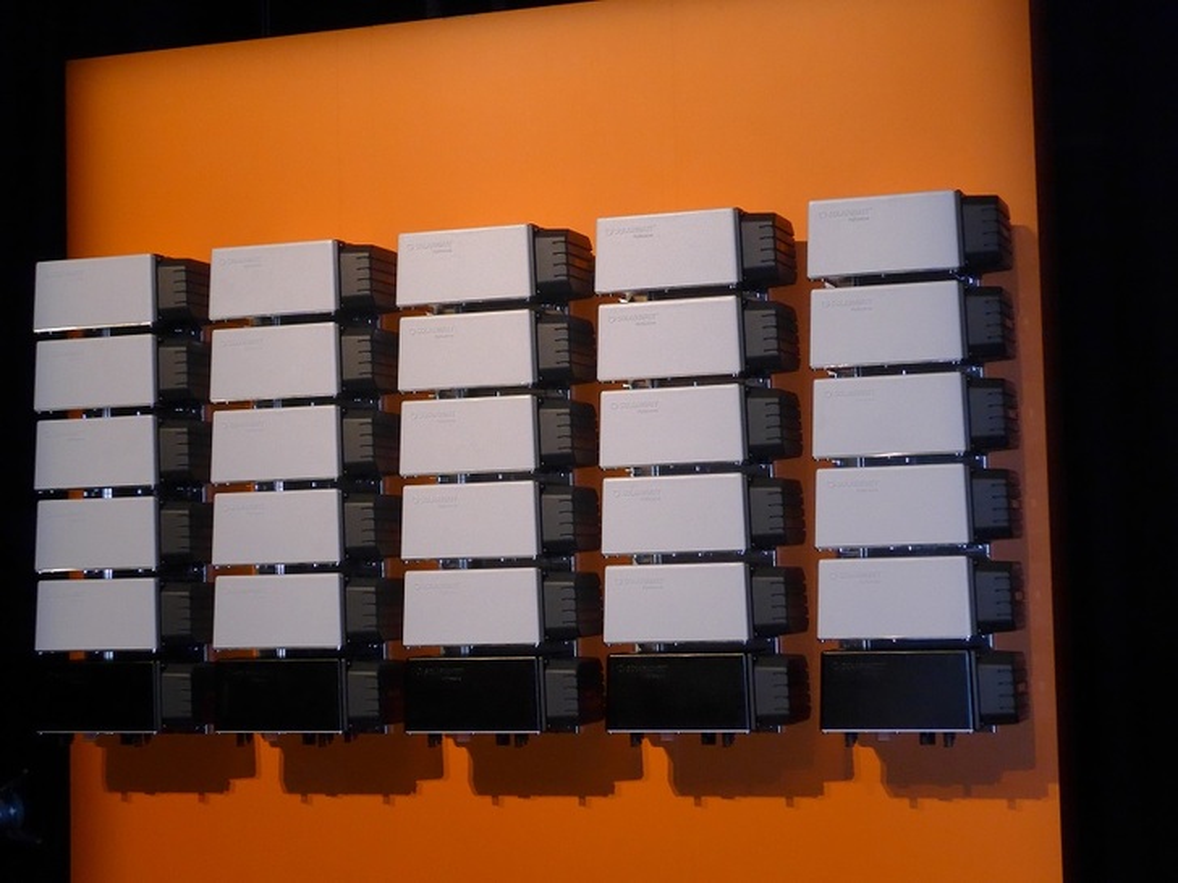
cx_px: 589
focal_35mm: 66
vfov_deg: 22.3
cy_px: 442
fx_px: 2246
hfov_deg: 29.4
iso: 800
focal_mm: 13.4
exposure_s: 1/125
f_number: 3.9
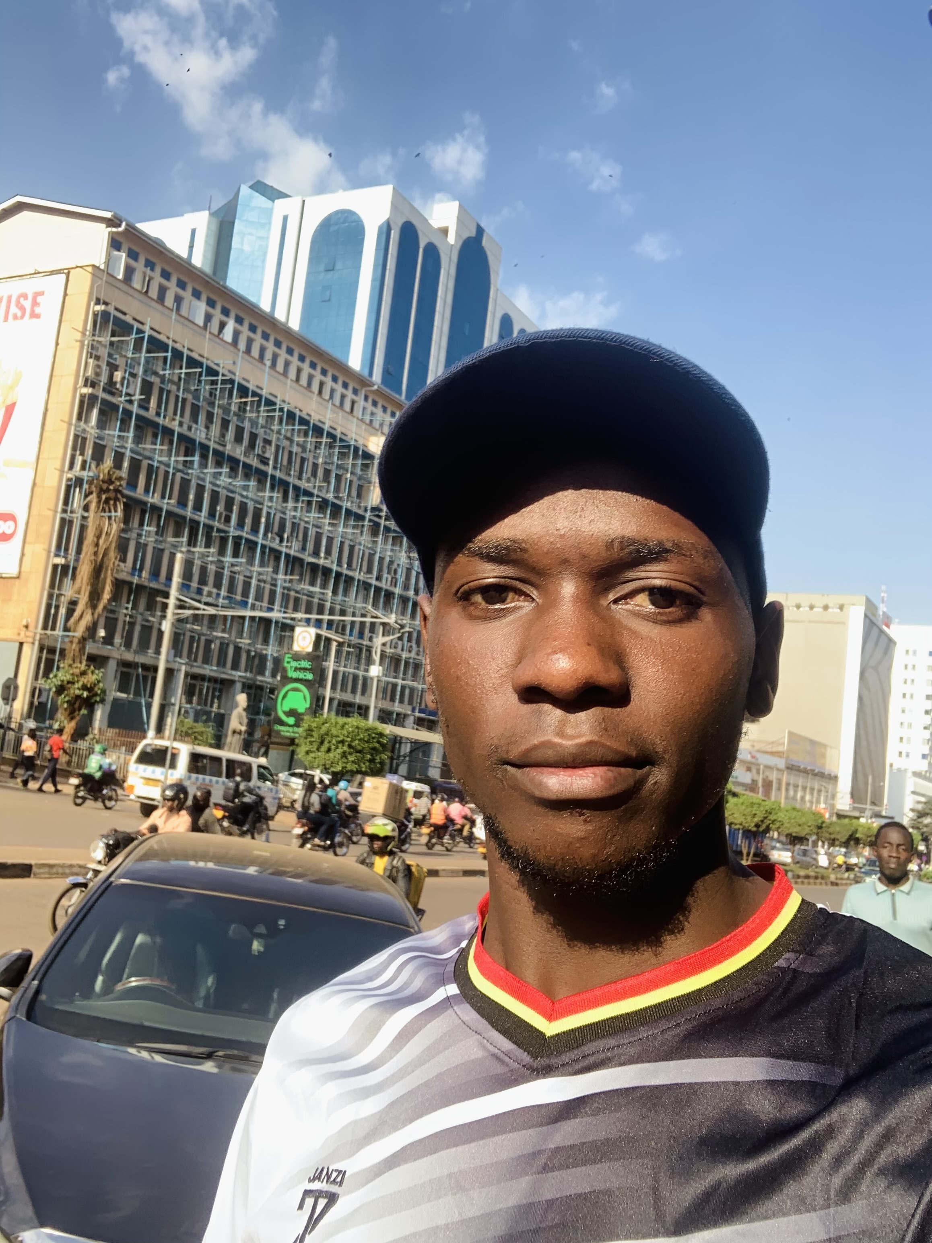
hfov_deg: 44.2
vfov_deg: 56.8
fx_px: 1149
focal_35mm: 32
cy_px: 622
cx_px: 466
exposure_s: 1/279
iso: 16
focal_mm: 2.87
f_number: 2.2
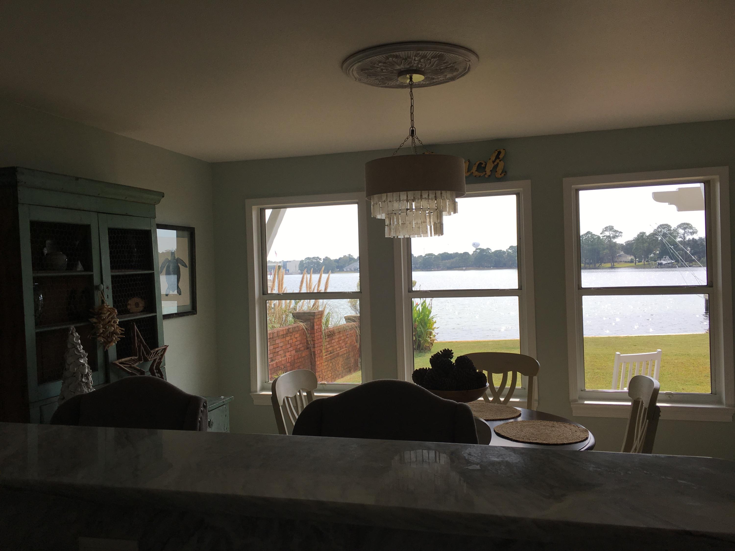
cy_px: 276
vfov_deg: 48.2
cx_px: 368
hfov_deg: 61.7
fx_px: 616
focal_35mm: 29
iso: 25
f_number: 2.2
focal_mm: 4.15
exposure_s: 1/663
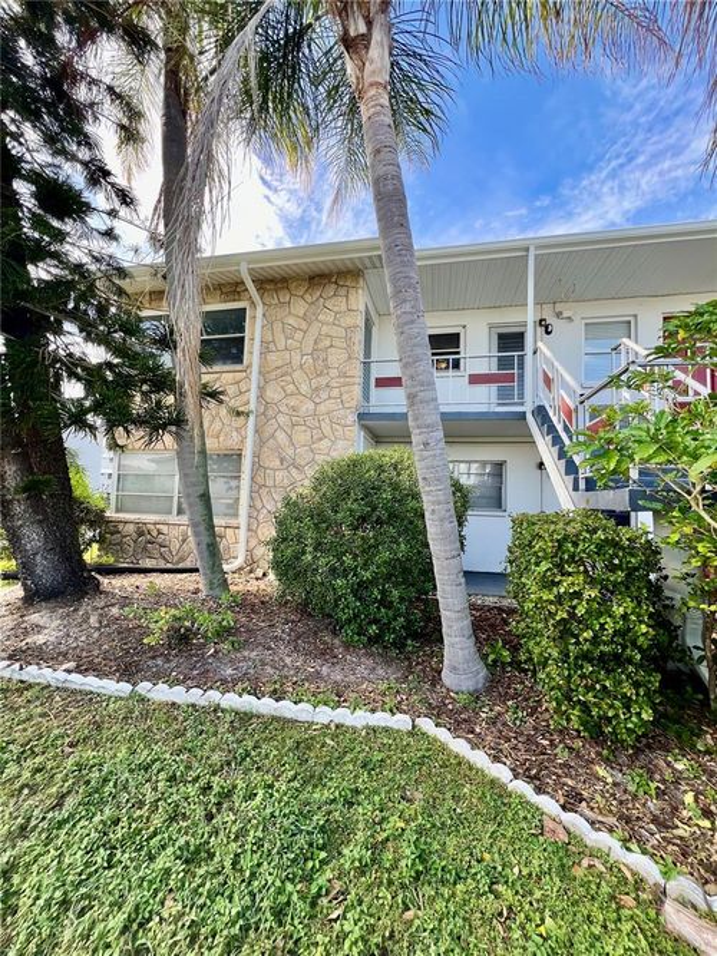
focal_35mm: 13
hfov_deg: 89.9
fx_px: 359
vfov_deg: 106.2
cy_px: 478
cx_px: 358
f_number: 1.8
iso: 32
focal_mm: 1.57
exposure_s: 1/219
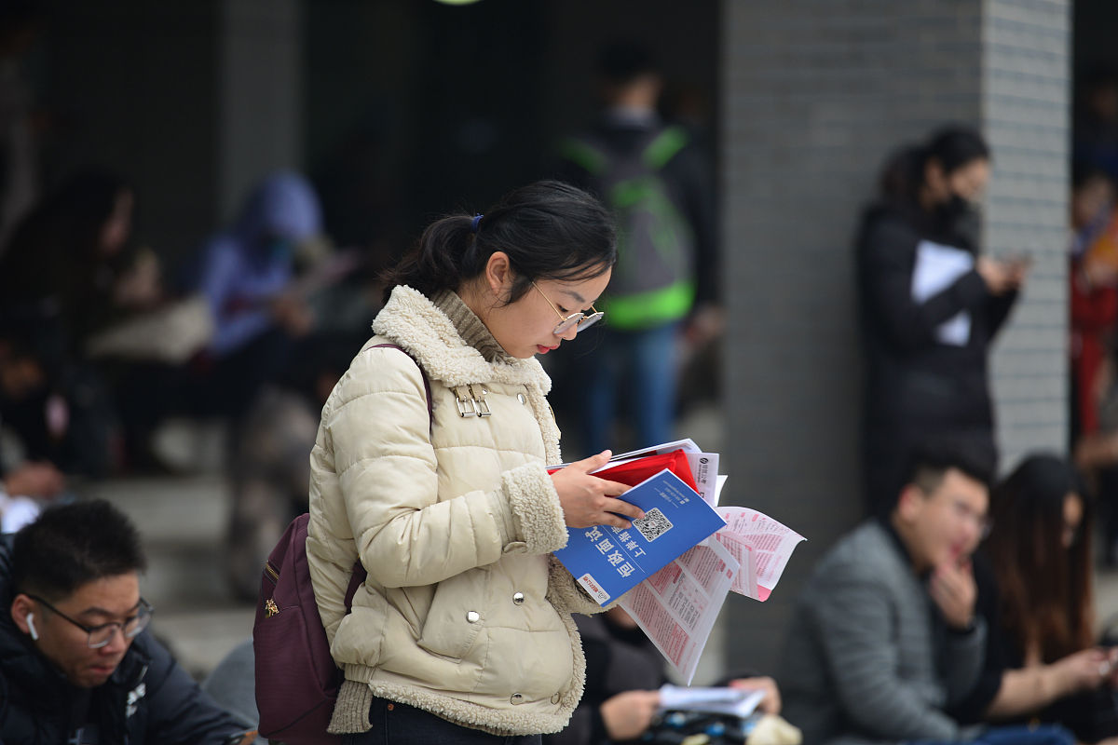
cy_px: 372
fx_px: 4192
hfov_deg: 15.2
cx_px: 559
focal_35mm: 135
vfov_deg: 10.2
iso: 180
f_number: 2.8
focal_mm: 135
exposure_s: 1/80
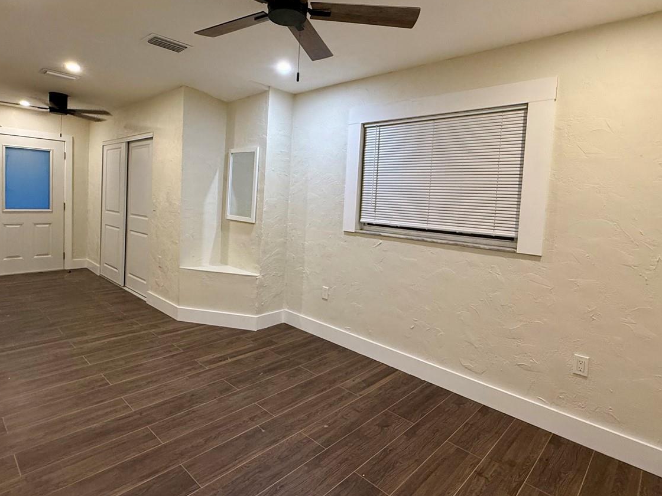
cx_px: 313
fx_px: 382
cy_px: 214
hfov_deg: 81.7
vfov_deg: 65.7
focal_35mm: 20
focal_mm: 2.22
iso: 200
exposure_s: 1/60
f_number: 2.2
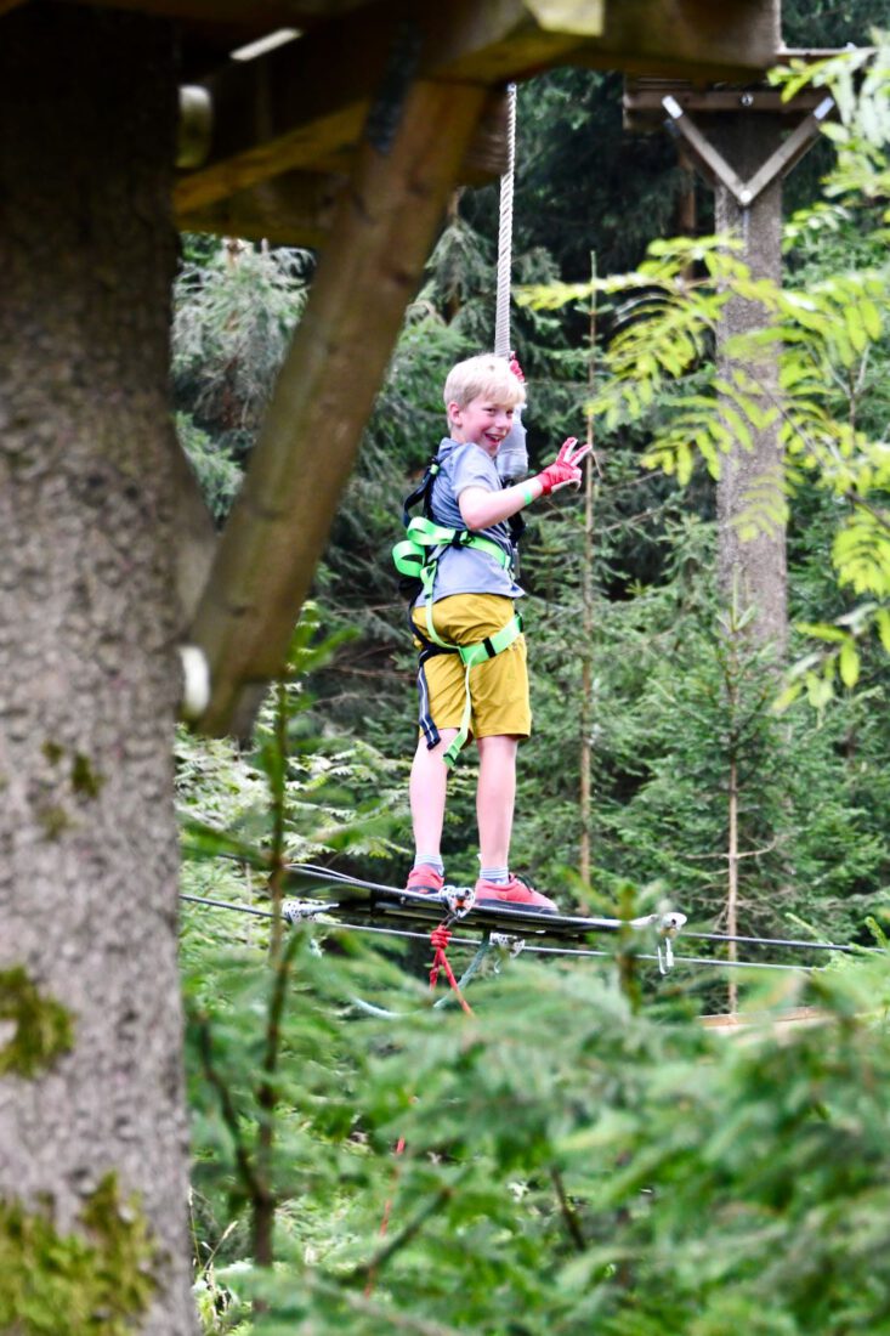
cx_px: 445
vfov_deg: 11.8
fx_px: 6454
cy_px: 668
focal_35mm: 174
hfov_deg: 7.9
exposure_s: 1/125
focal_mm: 116
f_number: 5.6
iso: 1800
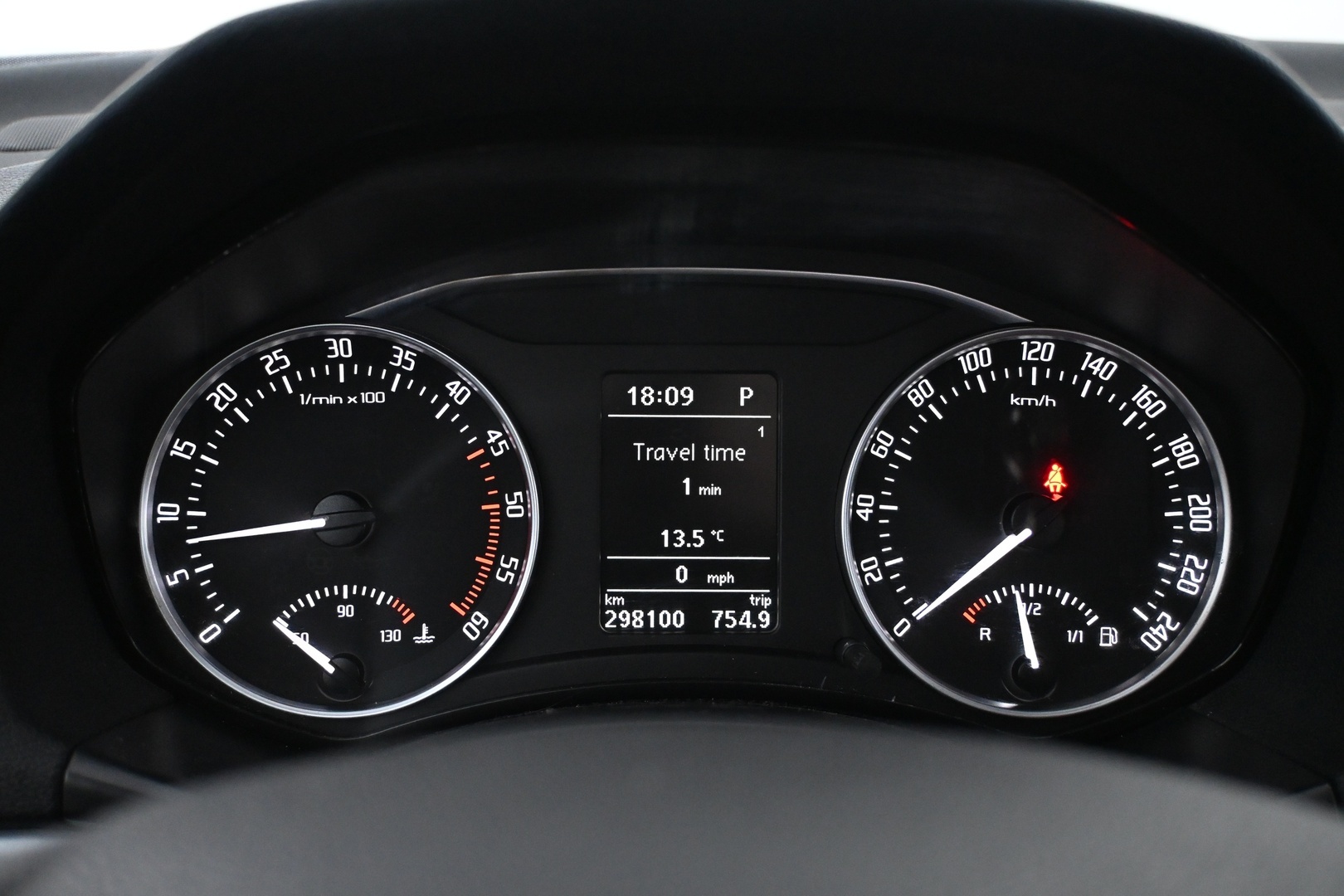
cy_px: 448
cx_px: 672
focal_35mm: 36
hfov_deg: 53.1
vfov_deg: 36.9
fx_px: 1344
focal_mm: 24
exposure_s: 1/40
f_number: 4.2
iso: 4000
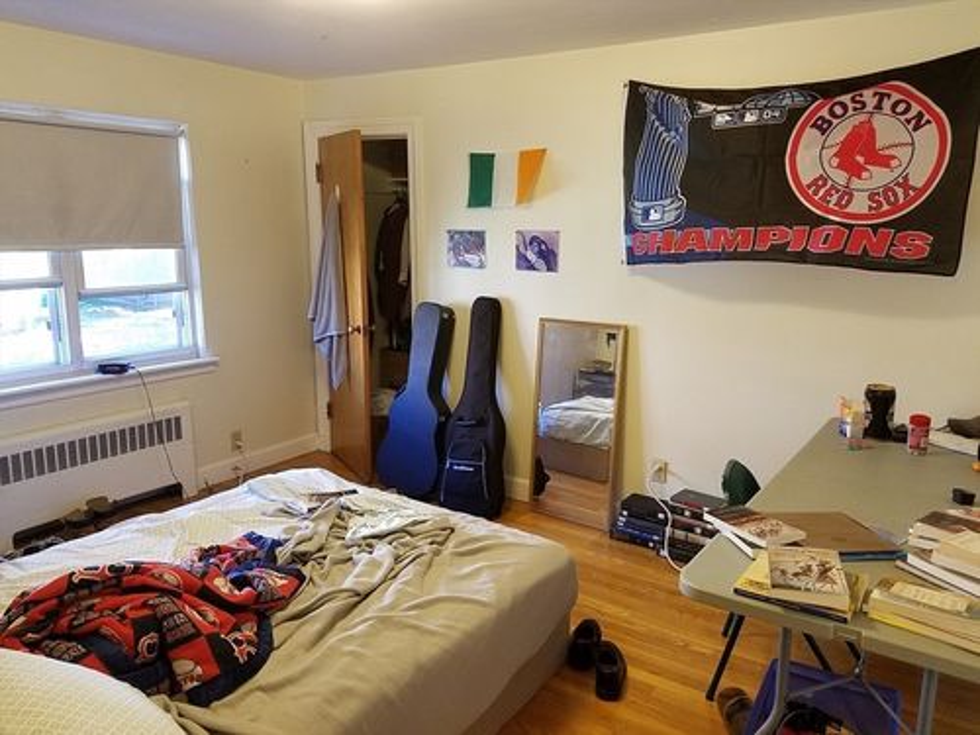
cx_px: 490
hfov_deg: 67.3
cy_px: 368
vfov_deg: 53.1
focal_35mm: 26
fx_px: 736
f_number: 1.7
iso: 160
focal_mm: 4.2
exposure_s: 1/40
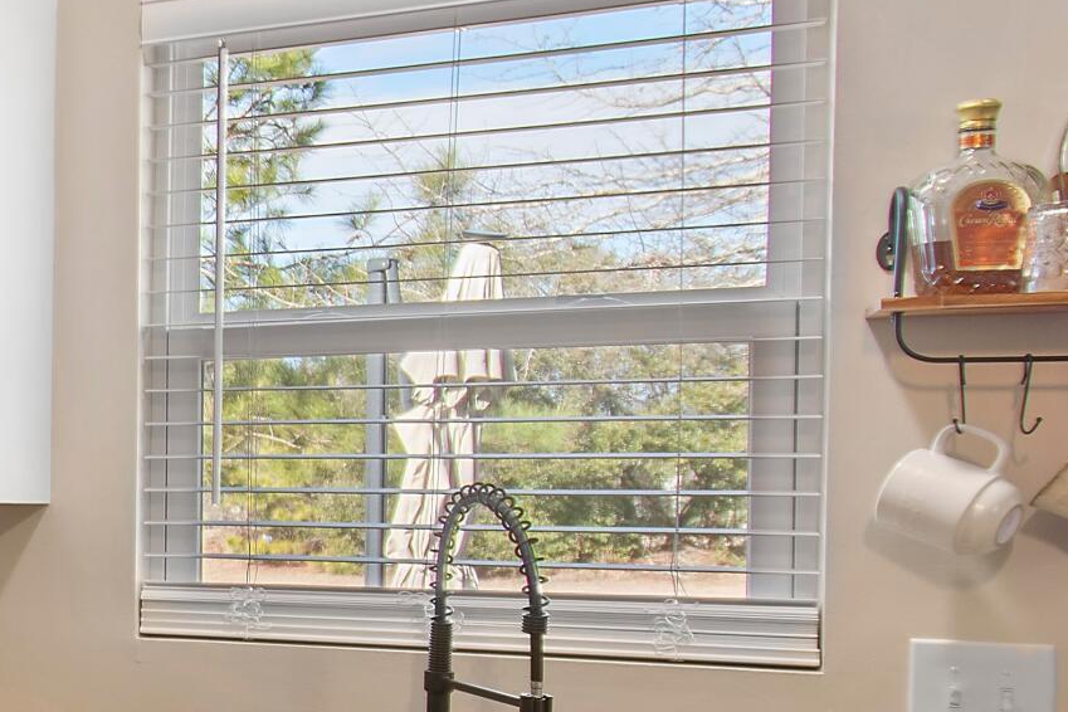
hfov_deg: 28.8
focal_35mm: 53
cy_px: 521
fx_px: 1572
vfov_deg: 25.3
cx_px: -398
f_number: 4.5
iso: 100
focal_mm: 10
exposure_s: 1/10
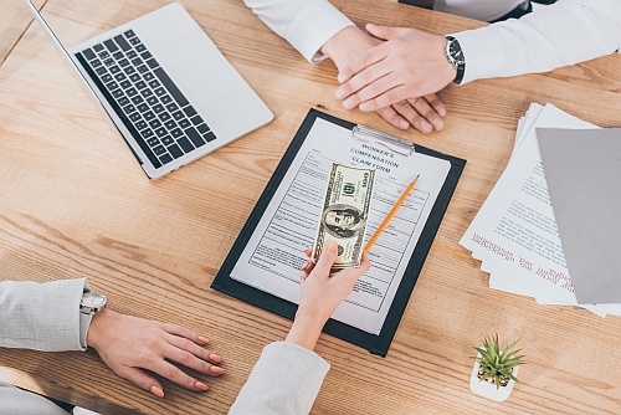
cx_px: 310
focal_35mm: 50
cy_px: 208
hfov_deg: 39.6
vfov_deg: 27.0
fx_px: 863
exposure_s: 1/160
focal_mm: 50
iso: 160
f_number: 3.5
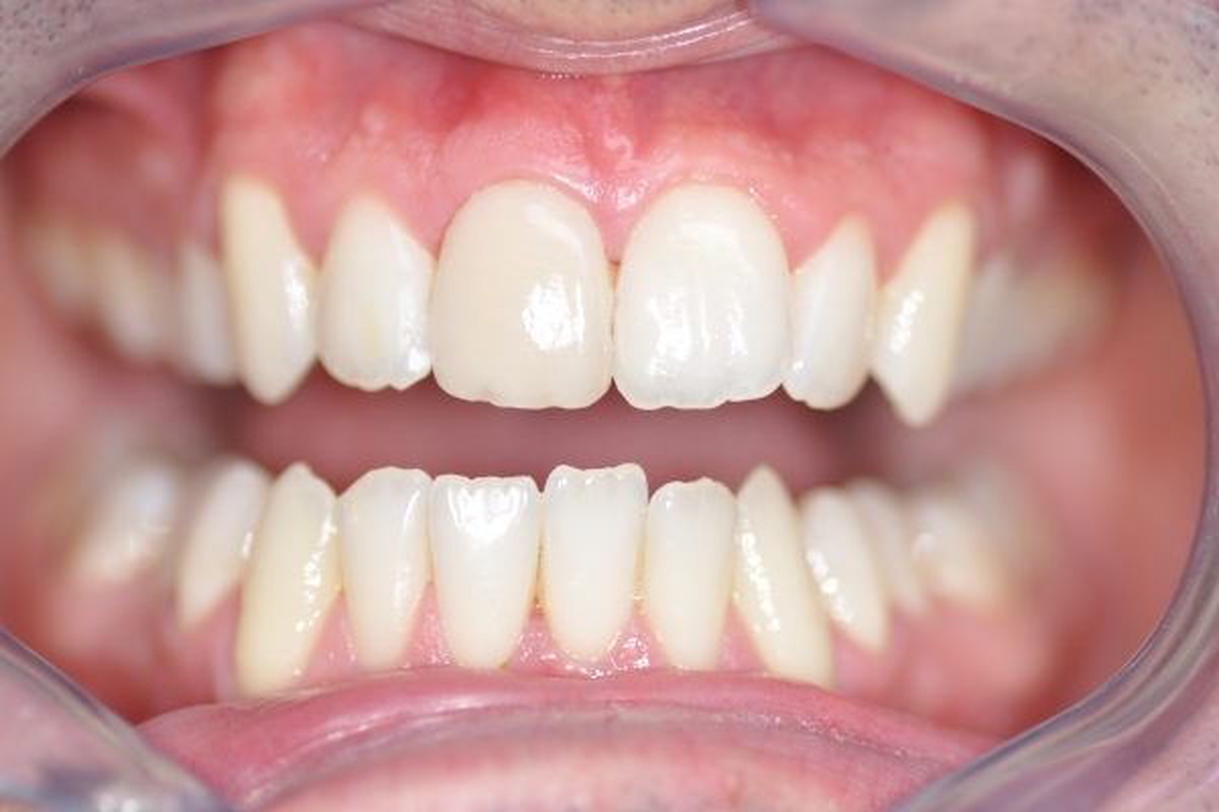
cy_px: 406
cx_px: 610
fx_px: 4571
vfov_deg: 10.2
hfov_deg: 15.2
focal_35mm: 135
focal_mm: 90
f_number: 3.5
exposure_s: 1/60
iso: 200
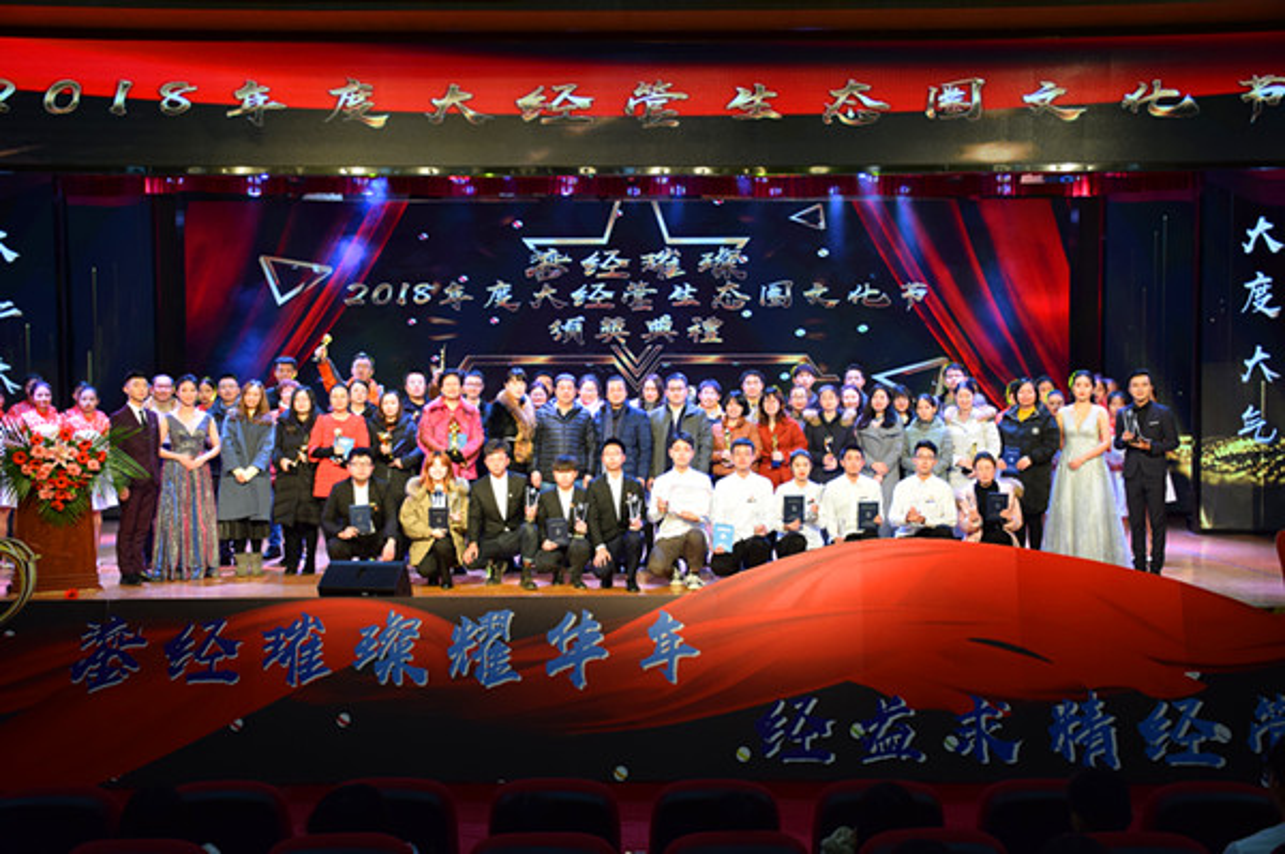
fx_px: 1605
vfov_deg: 29.8
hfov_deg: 43.6
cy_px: 427
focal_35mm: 45
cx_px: 642
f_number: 4
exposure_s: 1/80
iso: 500
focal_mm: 30
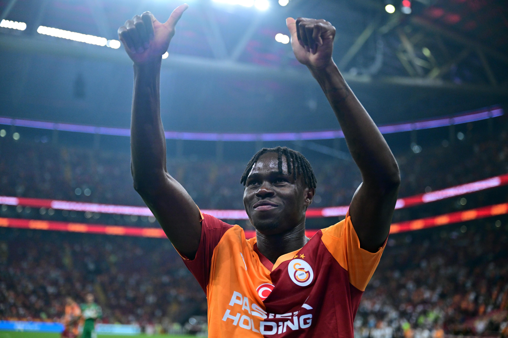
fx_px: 818
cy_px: 169
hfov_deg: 34.5
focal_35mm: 58
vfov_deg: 23.4
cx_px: 254
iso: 3200
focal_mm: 58
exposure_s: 1/2500
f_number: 2.8
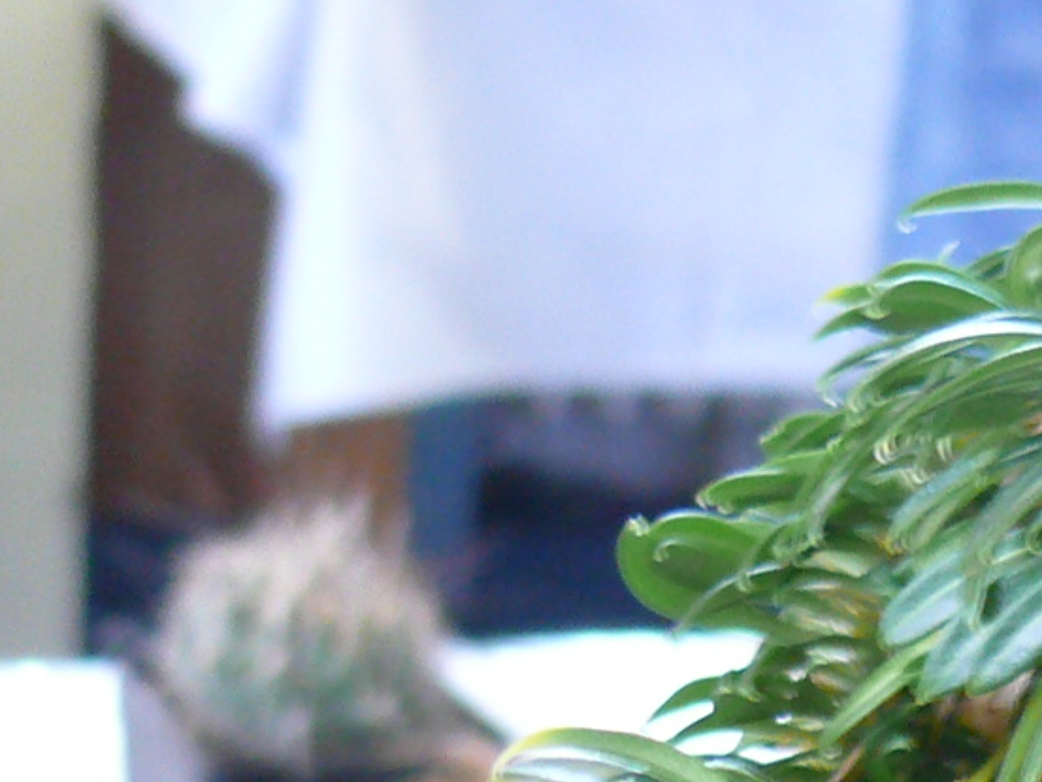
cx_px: 1332
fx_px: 4878
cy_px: 1664
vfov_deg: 8.6
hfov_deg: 11.9
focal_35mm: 162
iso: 200
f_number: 2.8
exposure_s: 1/15
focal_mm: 7.4
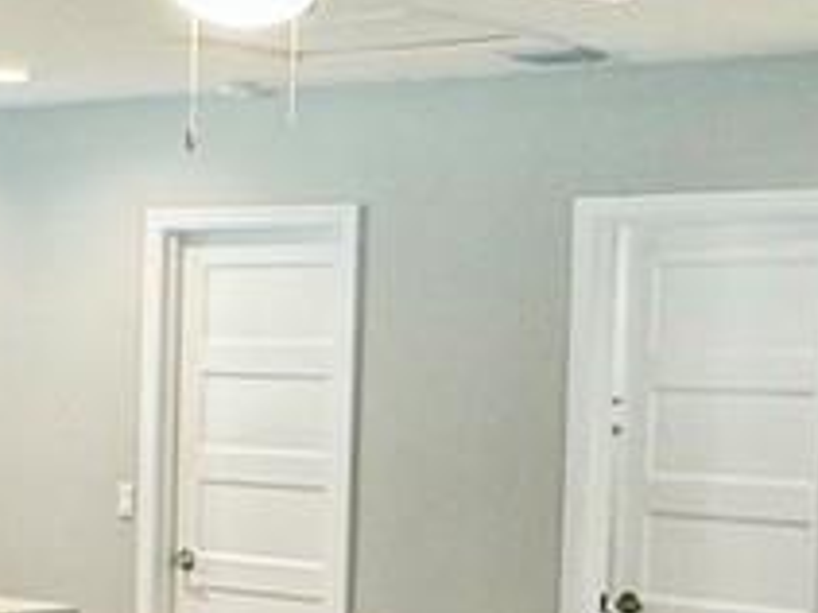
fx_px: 2503
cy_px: 578
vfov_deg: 13.8
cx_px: 271
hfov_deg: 18.5
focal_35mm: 106
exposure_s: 1/60
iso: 160
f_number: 2.2
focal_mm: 2.22
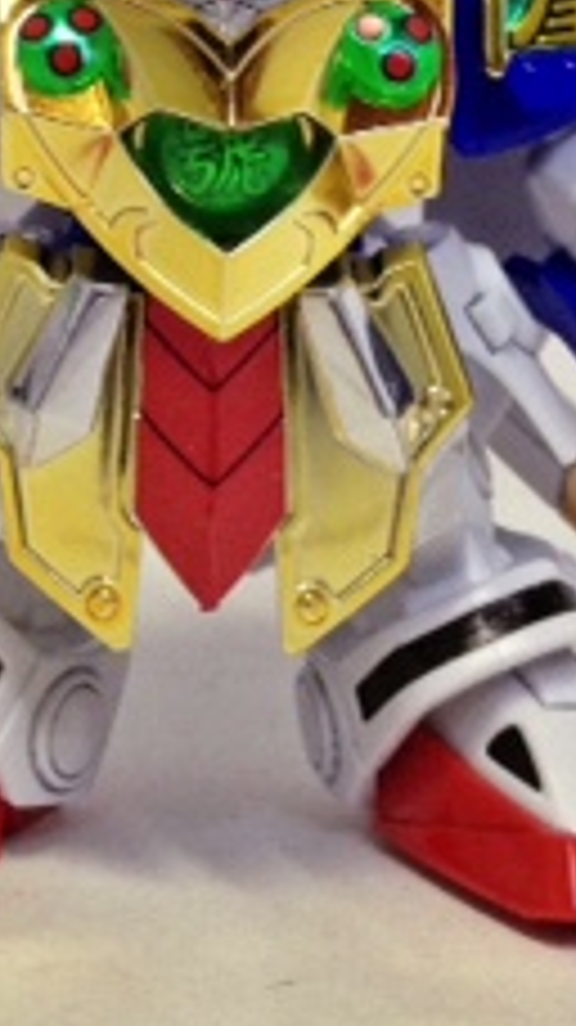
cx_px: 122
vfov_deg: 19.4
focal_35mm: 107
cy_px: 0
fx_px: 2910
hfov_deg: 11.3
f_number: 2.4
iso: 125
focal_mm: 4.28
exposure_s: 1/20
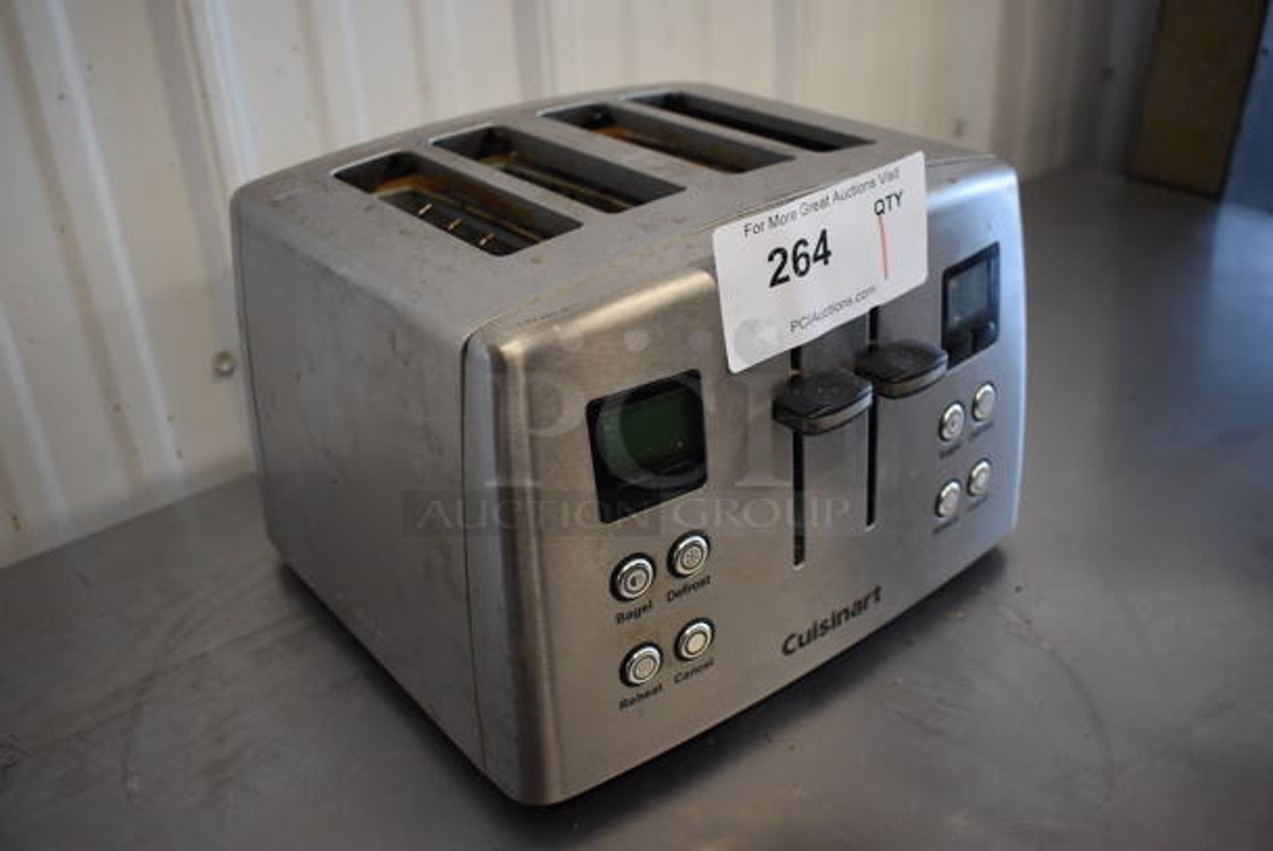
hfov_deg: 55.1
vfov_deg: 38.4
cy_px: 426
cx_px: 636
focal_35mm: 34
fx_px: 1221
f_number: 3.8
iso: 900
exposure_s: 1/125
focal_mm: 23
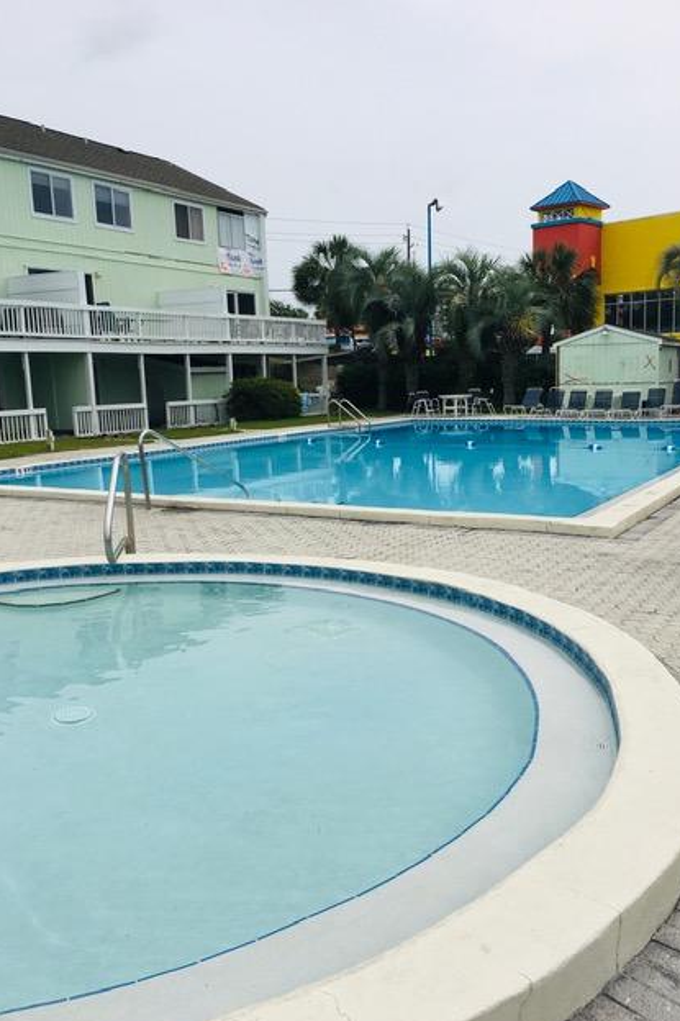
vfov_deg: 60.3
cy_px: 521
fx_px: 879
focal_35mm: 31
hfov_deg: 42.3
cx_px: 360
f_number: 2.2
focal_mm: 4.15
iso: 25
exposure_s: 1/3205
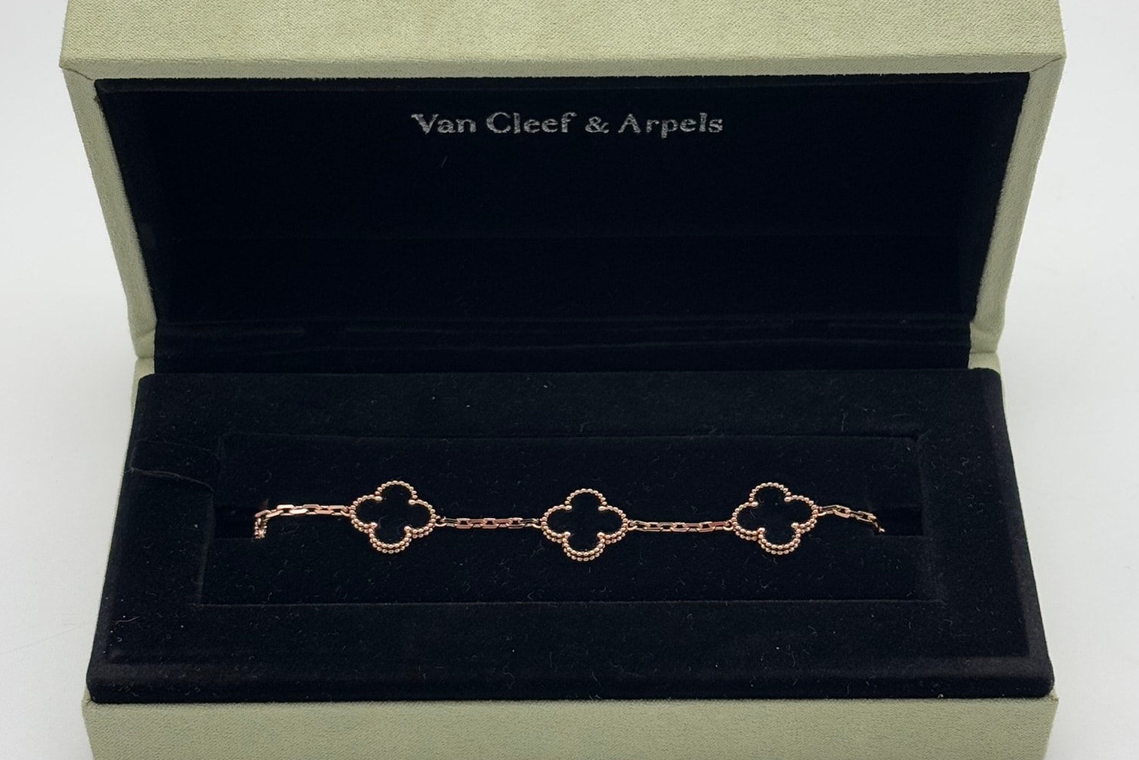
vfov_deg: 18.7
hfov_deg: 27.7
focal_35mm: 73
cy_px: 427
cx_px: 567
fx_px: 2310
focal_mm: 5.96
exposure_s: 1/233
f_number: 1.6
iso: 32
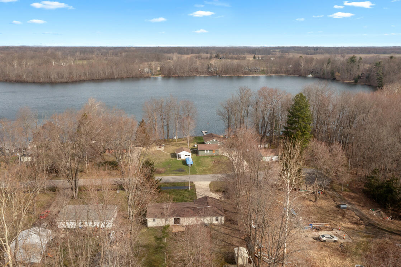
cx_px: 198
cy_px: 135
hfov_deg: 61.9
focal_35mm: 30
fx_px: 334
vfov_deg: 43.6
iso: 200
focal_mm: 10.26
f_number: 9
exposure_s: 1/400
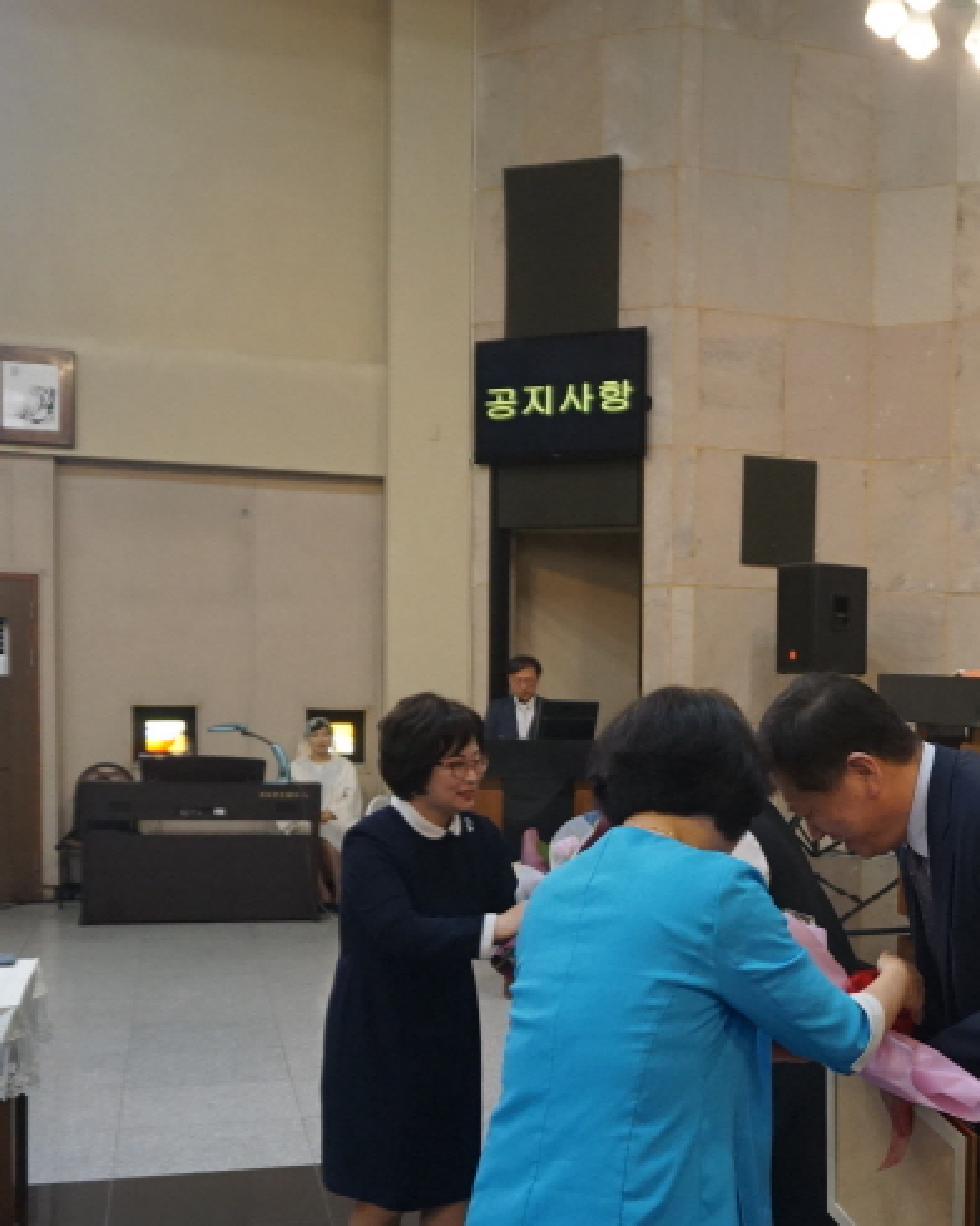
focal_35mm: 46
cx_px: 922
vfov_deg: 39.9
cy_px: 805
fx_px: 1668
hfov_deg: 30.9
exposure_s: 1/160
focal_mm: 16
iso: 1250
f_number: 4
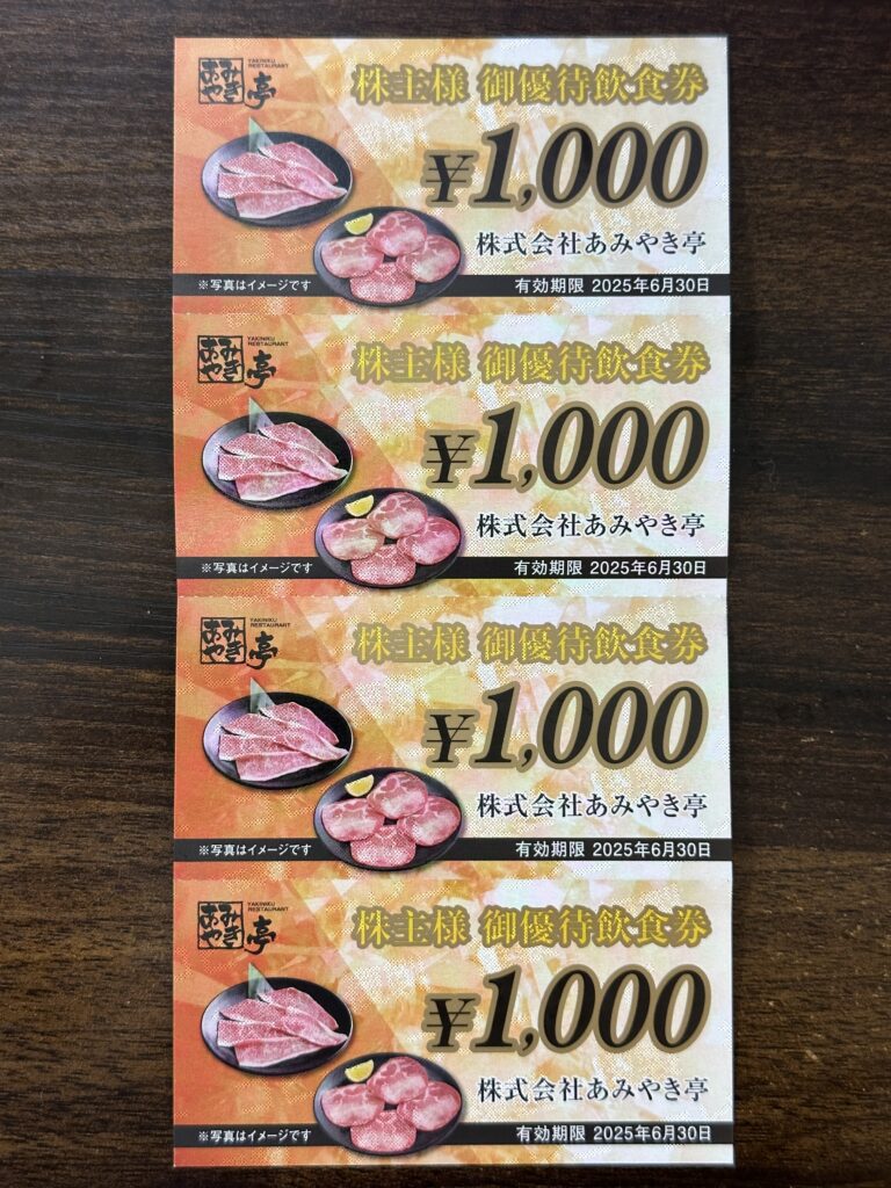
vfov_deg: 39.7
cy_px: 594
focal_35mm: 48
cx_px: 446
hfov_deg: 30.3
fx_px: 1647
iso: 160
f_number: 1.78
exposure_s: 1/52
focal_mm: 6.86
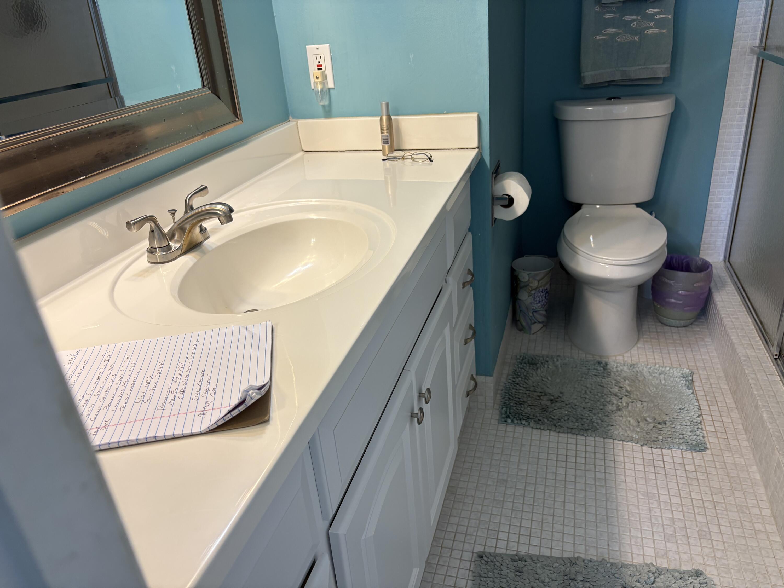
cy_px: 294
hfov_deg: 67.3
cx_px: 392
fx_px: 589
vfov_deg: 53.1
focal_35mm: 26
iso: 64
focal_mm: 5.96
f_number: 1.6
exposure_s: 1/120
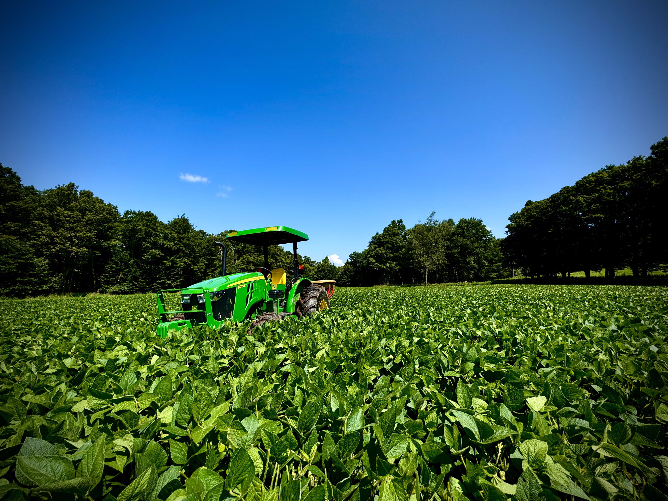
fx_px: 270
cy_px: 250
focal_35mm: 14
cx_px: 334
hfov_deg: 102.1
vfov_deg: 85.7
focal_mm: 2.22
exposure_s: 1/1346
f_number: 2.2
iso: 40
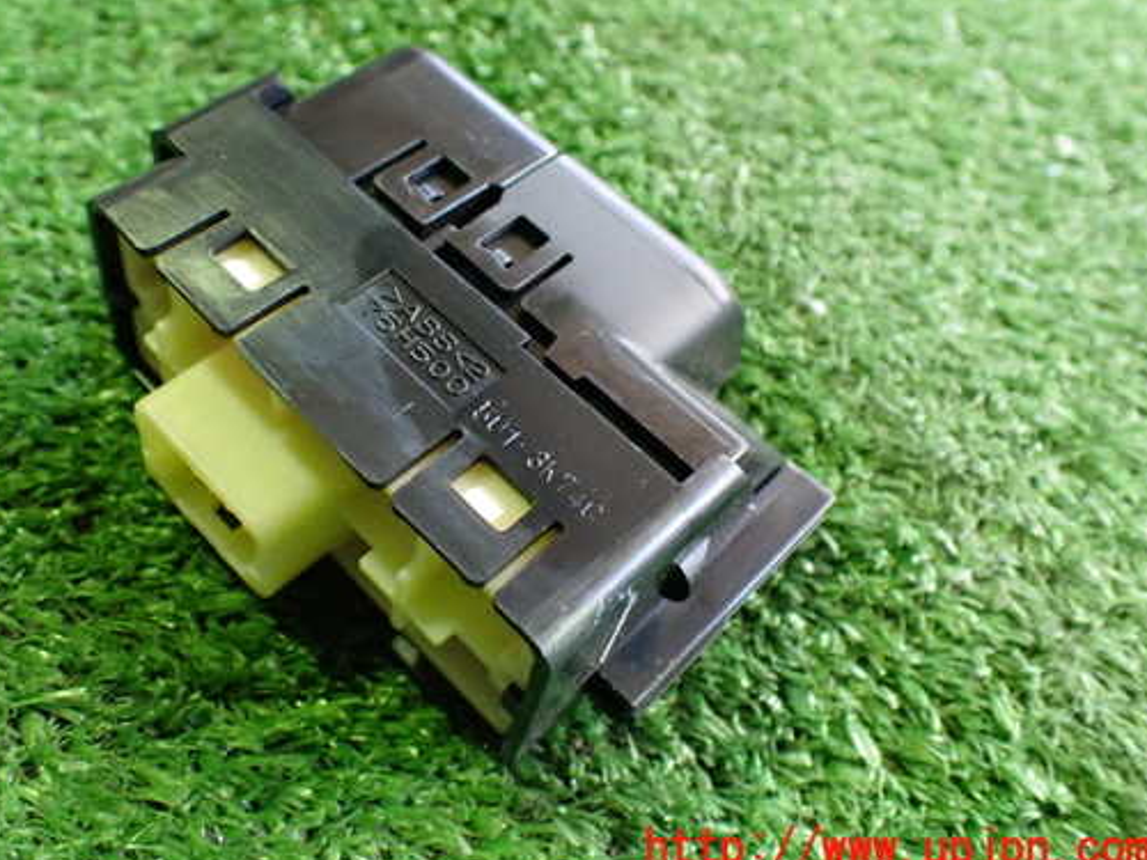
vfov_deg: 39.6
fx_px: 1193
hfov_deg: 51.1
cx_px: 475
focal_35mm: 36
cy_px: 362
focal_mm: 5.4
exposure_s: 1/60
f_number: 2.3
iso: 800
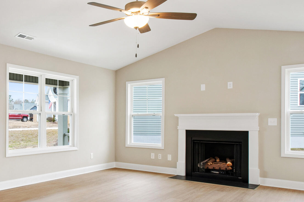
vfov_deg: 38.8
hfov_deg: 53.1
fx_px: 287
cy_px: 118
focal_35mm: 34
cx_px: 73
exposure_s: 1/4
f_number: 8
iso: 100
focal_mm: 10
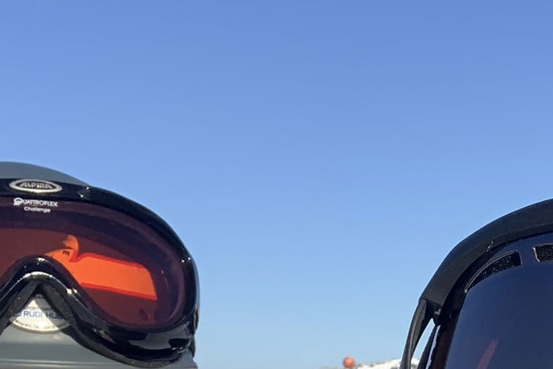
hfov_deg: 22.6
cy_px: 612
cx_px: 429
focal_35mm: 89
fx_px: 1367
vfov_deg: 14.0
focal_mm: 2.87
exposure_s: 1/1266
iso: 16
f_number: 2.2
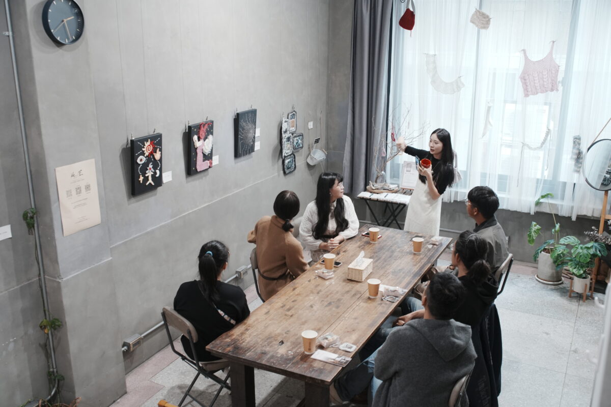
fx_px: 594
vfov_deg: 37.9
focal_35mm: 35
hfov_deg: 54.4
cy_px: 204
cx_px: 306
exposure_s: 1/50
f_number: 5.6
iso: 1250
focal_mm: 35
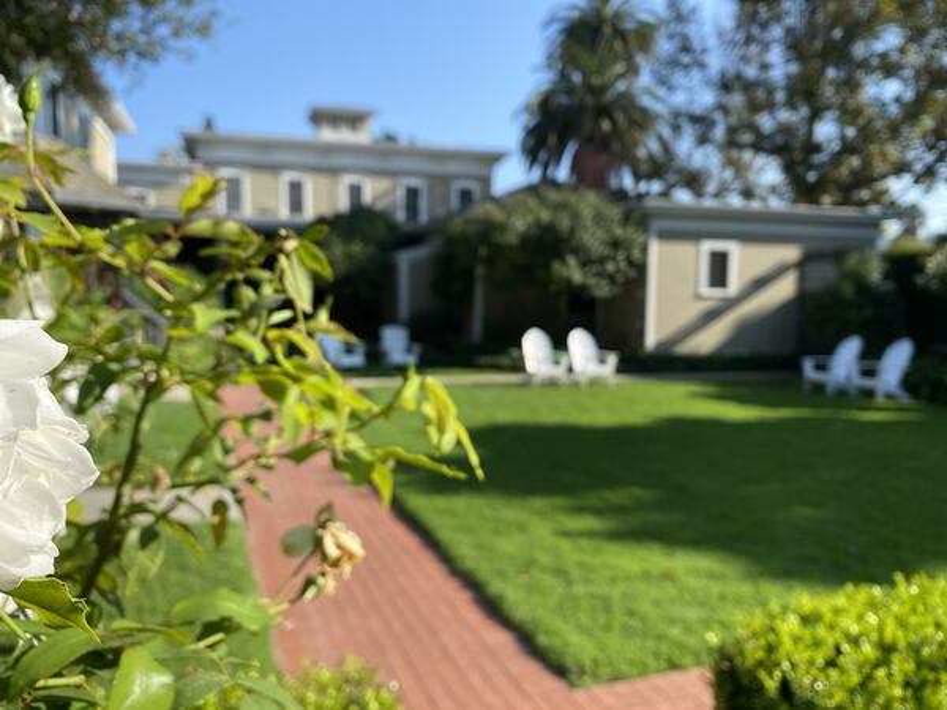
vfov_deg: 53.1
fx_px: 711
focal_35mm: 26
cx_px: 474
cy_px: 355
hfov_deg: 67.3
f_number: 1.8
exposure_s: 1/2688
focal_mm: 4.25
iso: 32
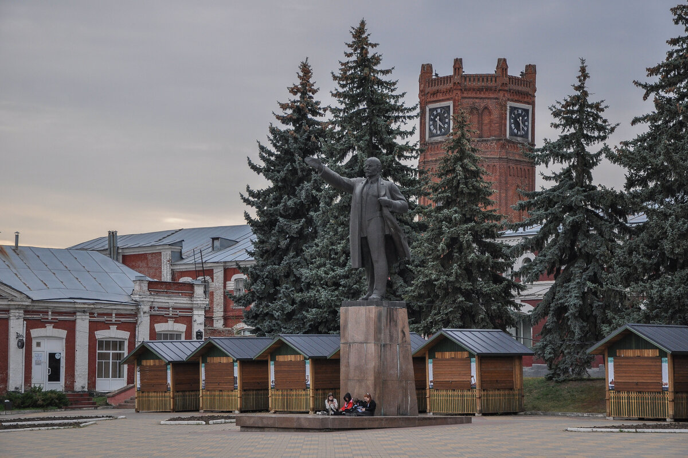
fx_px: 1661
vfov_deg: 15.7
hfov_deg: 23.4
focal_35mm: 87
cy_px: 229
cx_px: 344
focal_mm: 58
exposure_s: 1/250
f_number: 5
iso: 640
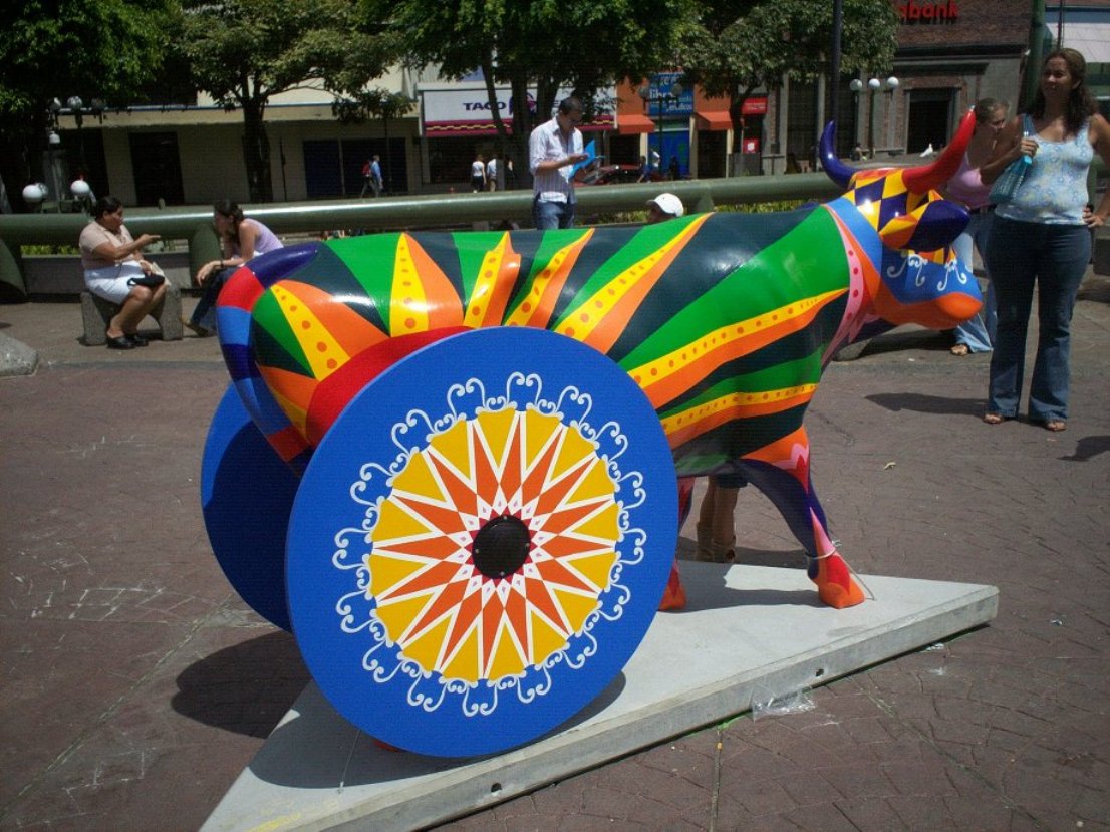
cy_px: 416
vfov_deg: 39.6
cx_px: 555
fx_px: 1154
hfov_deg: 51.4
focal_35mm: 36
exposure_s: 1/1300
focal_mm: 6
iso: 100
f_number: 4.5
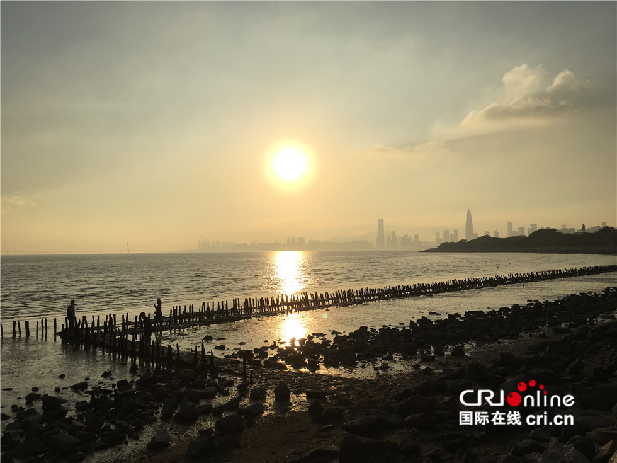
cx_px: 308
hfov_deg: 61.7
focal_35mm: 29
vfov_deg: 48.2
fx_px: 517
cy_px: 232
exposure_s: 1/6410
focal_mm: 4.15
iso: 25
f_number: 2.2
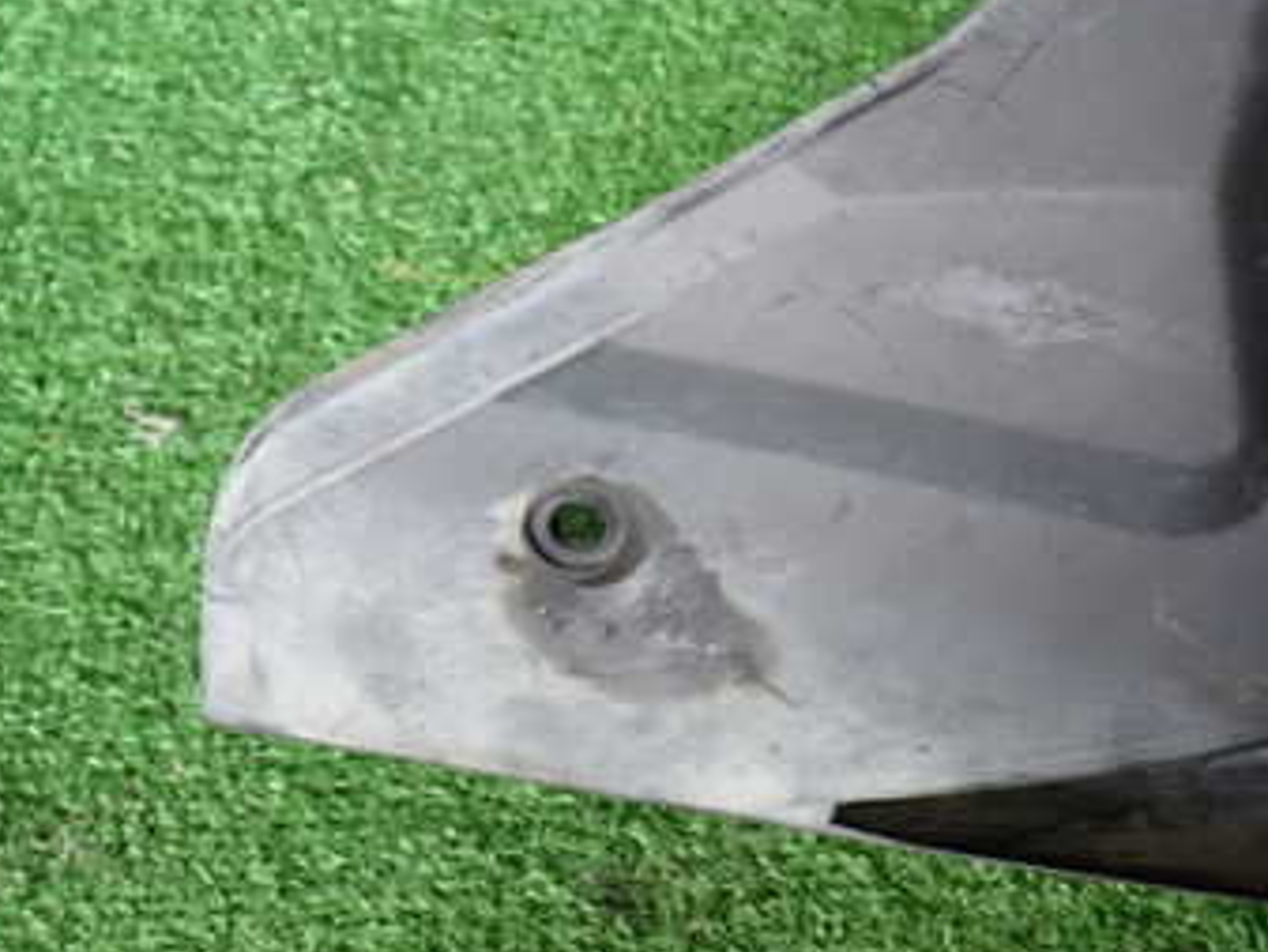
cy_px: 316
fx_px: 2089
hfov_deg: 32.5
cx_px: 1072
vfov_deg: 25.5
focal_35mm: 57
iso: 200
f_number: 2.4
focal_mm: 5.79
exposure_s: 1/30
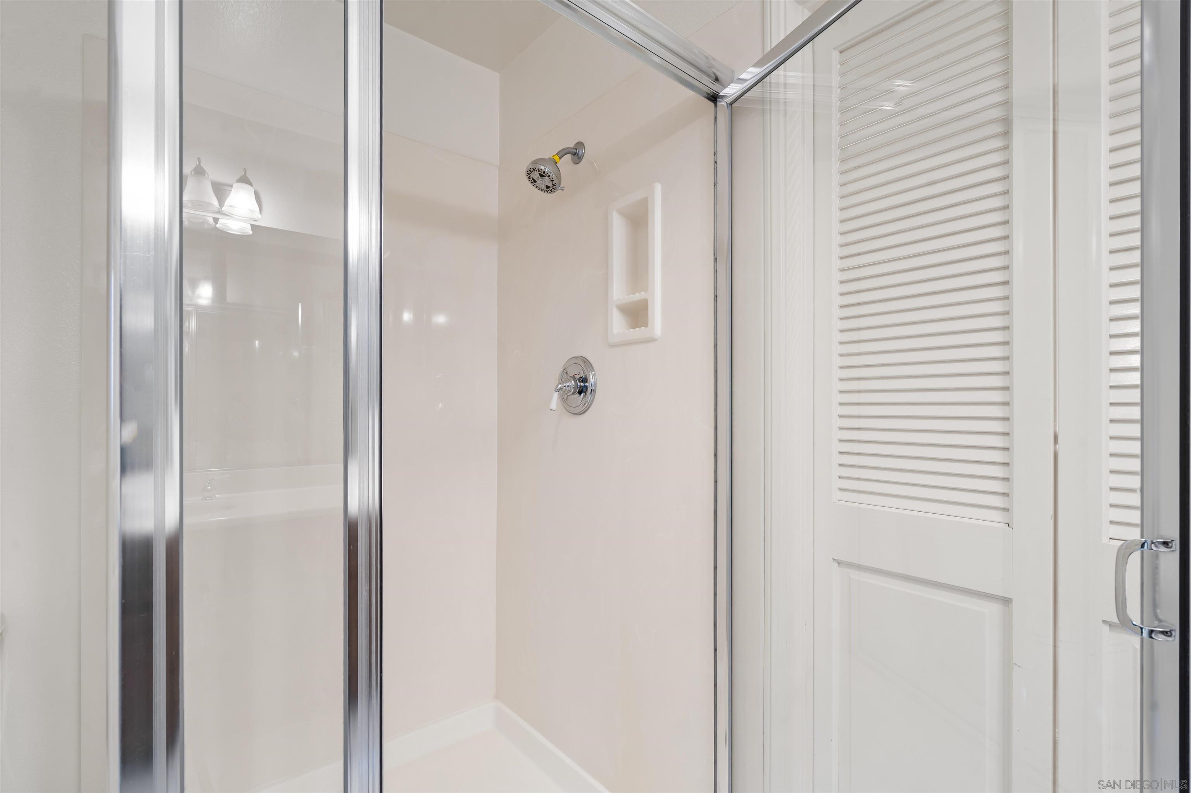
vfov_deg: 73.7
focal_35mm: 16
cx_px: 596
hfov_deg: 96.7
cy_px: 396
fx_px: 529
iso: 100
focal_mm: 16
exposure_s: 1.6
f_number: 9
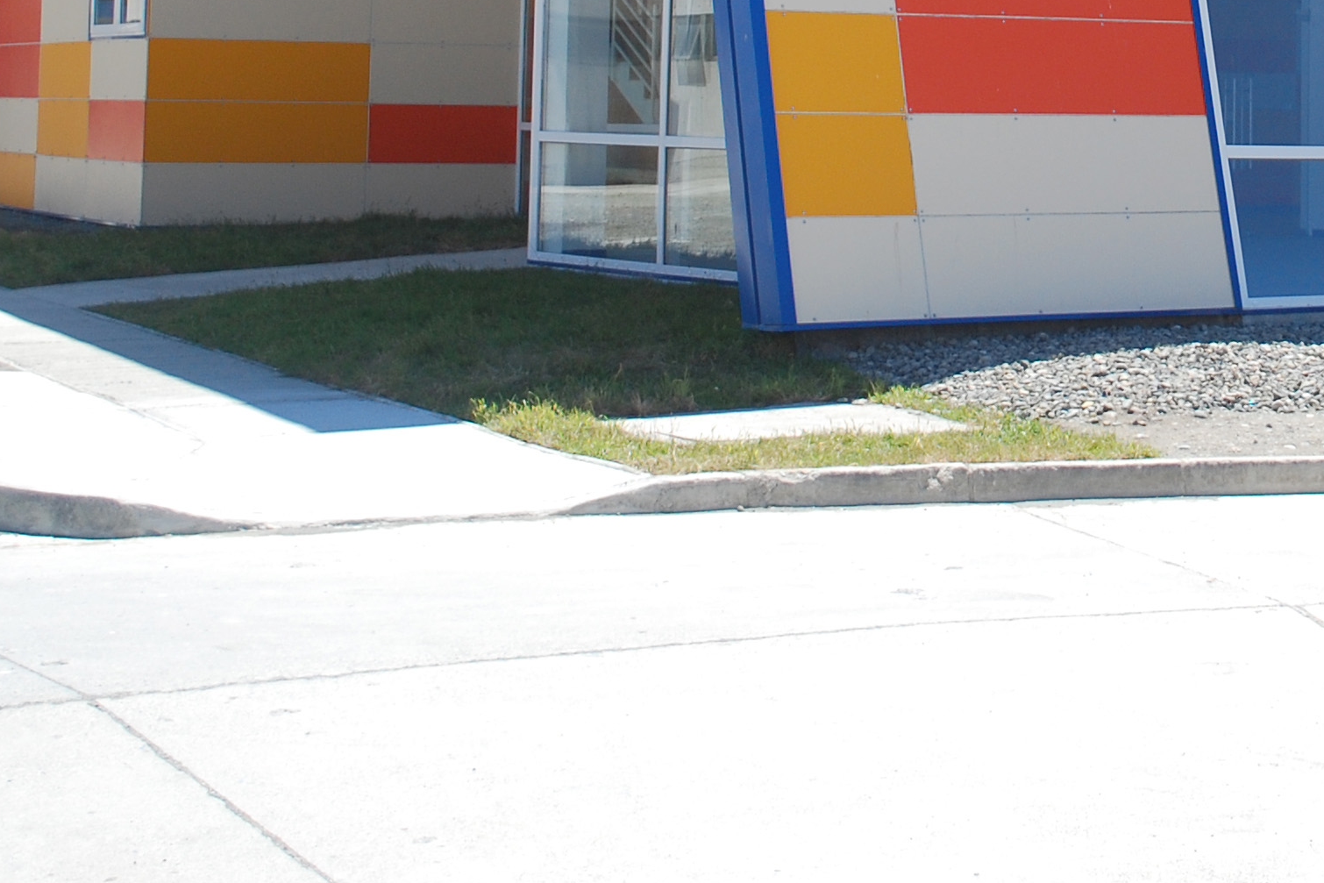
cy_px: -174
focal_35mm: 77
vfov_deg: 16.9
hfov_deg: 25.6
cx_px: 1160
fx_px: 2832
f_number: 4
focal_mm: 20
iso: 180
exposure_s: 1/1000
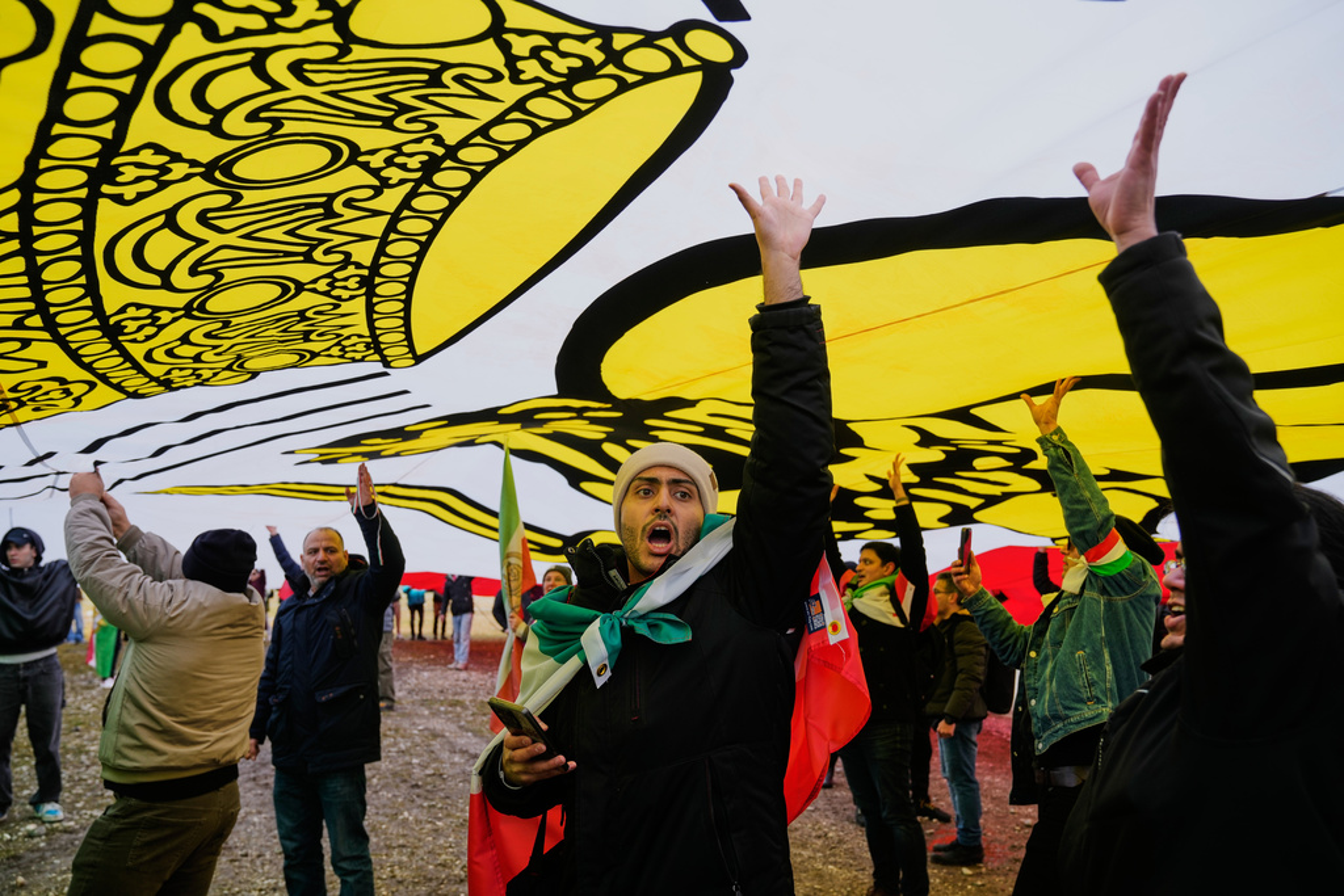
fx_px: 1120
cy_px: 448
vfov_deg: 43.6
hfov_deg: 61.9
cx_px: 672
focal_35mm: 30
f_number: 4
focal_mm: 30
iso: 250
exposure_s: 1/500
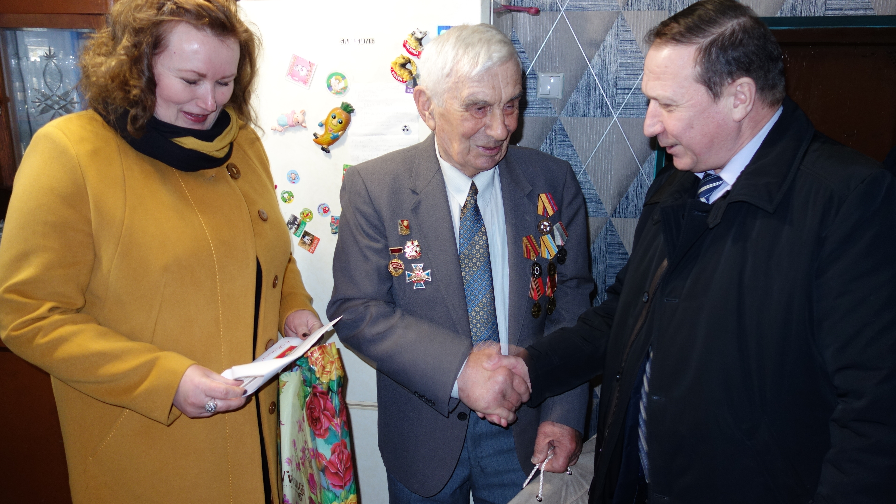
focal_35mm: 30
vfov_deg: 38.9
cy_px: 248
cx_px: 456
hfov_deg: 64.3
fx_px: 713
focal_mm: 10.4
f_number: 1.8
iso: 200
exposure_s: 1/30
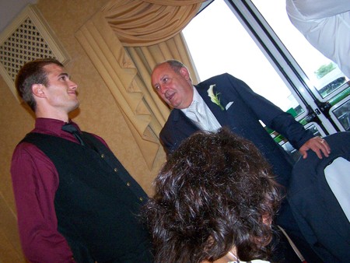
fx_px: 384
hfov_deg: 49.0
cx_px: 175
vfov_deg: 37.8
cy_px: 132
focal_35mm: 38
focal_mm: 6.3
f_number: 2.8
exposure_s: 1/60
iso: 400
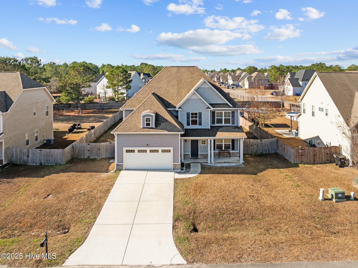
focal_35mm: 24
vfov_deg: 56.8
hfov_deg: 71.6
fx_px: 248
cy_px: 134
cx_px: 179
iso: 110
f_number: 2.8
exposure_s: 1/240
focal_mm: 12.29
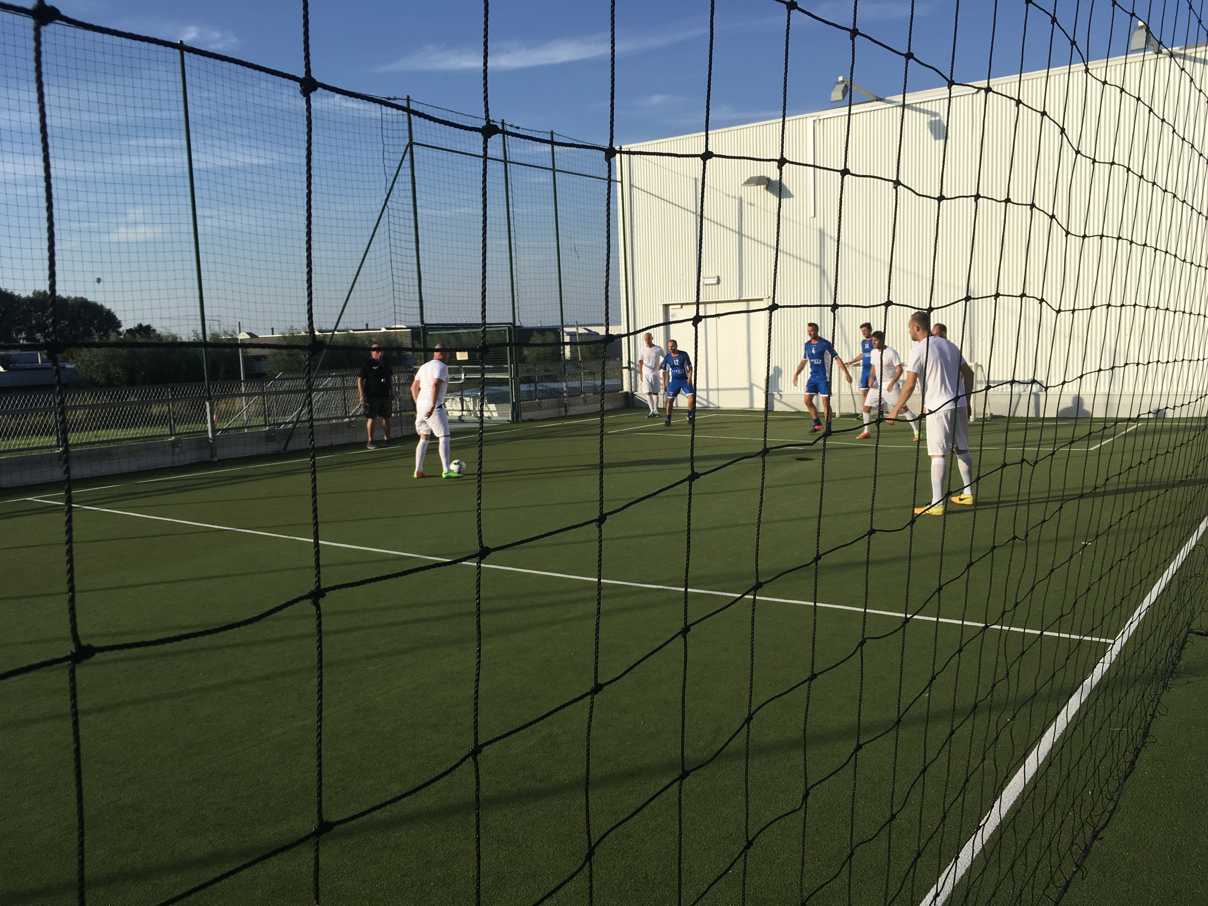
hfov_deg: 61.7
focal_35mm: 29
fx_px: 1012
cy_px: 453
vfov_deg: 48.2
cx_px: 604
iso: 25
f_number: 2.2
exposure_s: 1/1748
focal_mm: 4.15
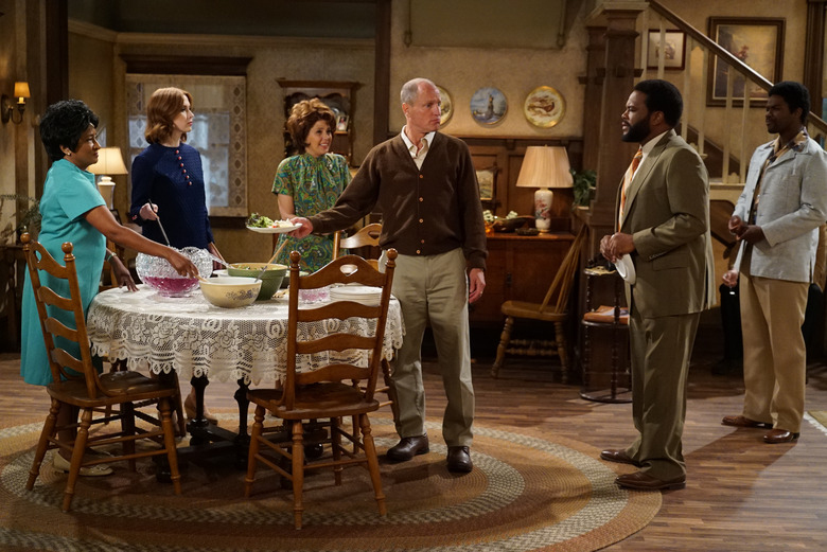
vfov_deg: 26.0
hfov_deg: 38.2
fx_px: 1195
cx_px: 414
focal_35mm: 52
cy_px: 276
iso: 8000
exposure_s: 1/125
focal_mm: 52
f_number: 4
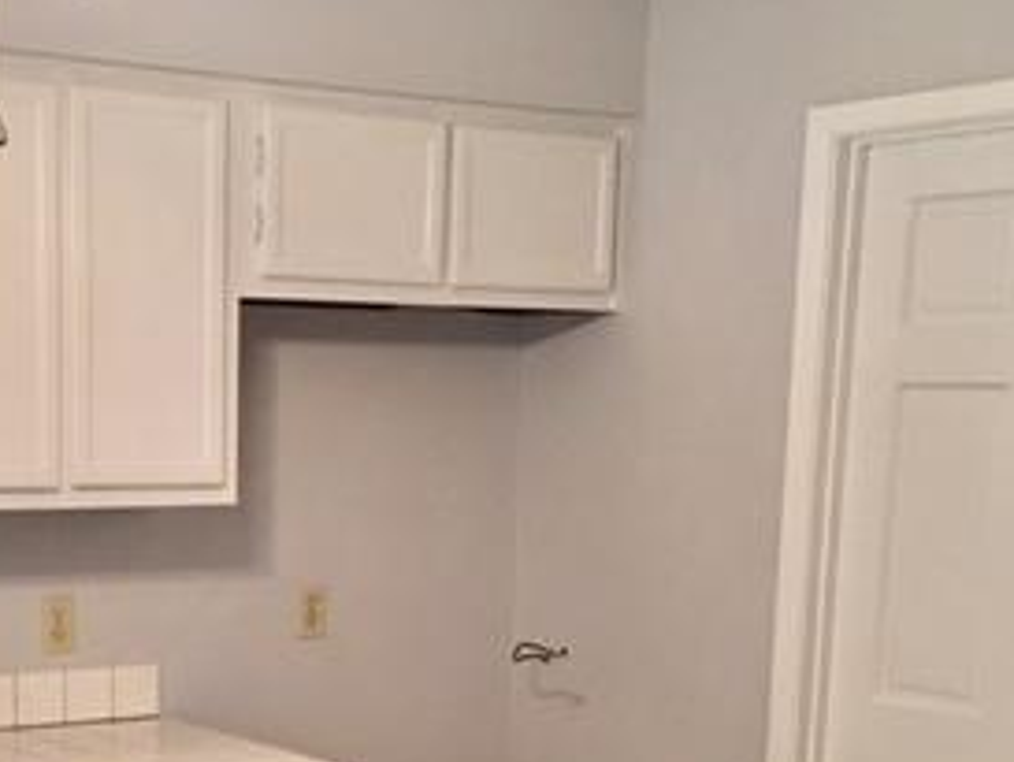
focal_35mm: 68
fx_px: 1993
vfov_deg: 20.7
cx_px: 308
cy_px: 814
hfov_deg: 28.3
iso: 125
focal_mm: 4.15
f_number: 2.2
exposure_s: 1/15
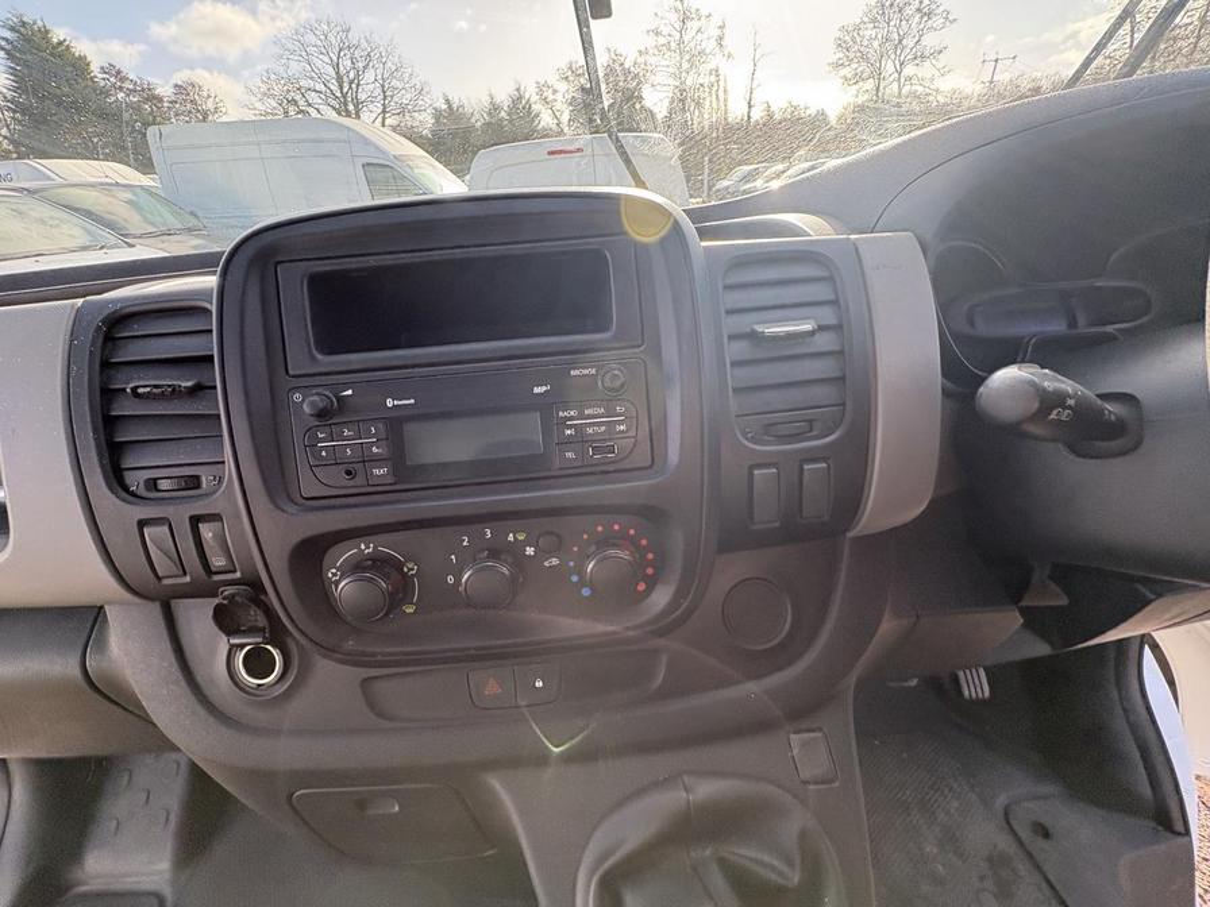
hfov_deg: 102.1
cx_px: 605
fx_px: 489
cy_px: 454
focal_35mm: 14
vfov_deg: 85.7
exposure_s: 1/194
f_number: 2.2
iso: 64
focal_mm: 2.22
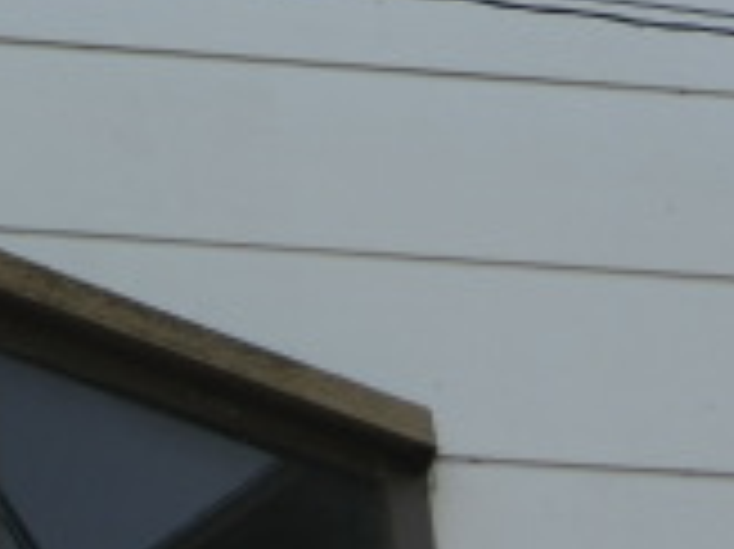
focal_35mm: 275
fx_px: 5827
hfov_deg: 7.2
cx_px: -113
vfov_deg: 5.3
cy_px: -459
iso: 80
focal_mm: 12.4
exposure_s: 1/320
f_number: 5.2
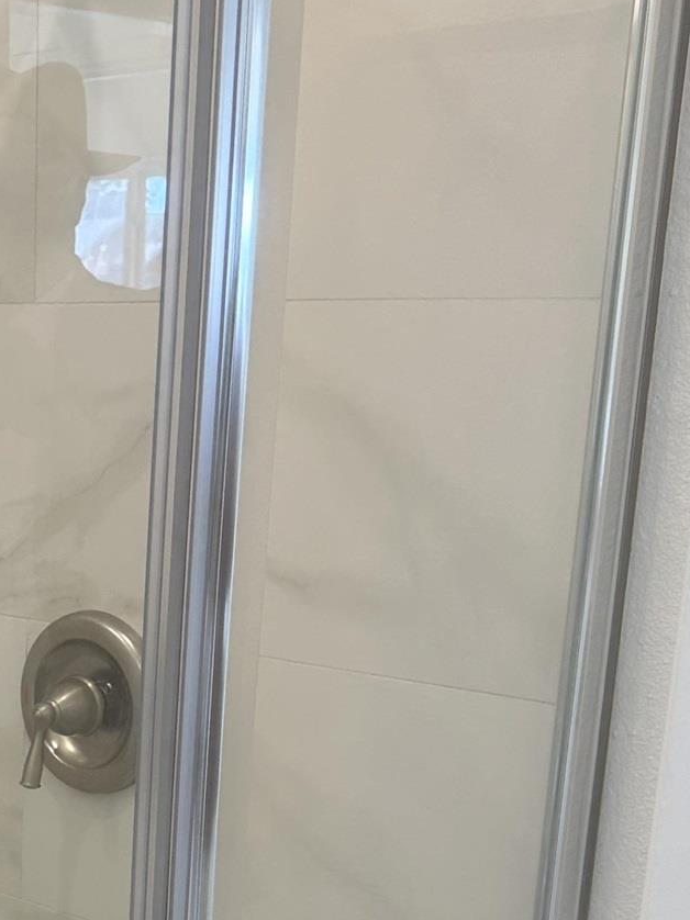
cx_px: -127
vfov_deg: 28.1
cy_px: 851
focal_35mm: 66
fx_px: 1755
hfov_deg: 20.8
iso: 100
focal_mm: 6.86
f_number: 1.78
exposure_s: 1/120
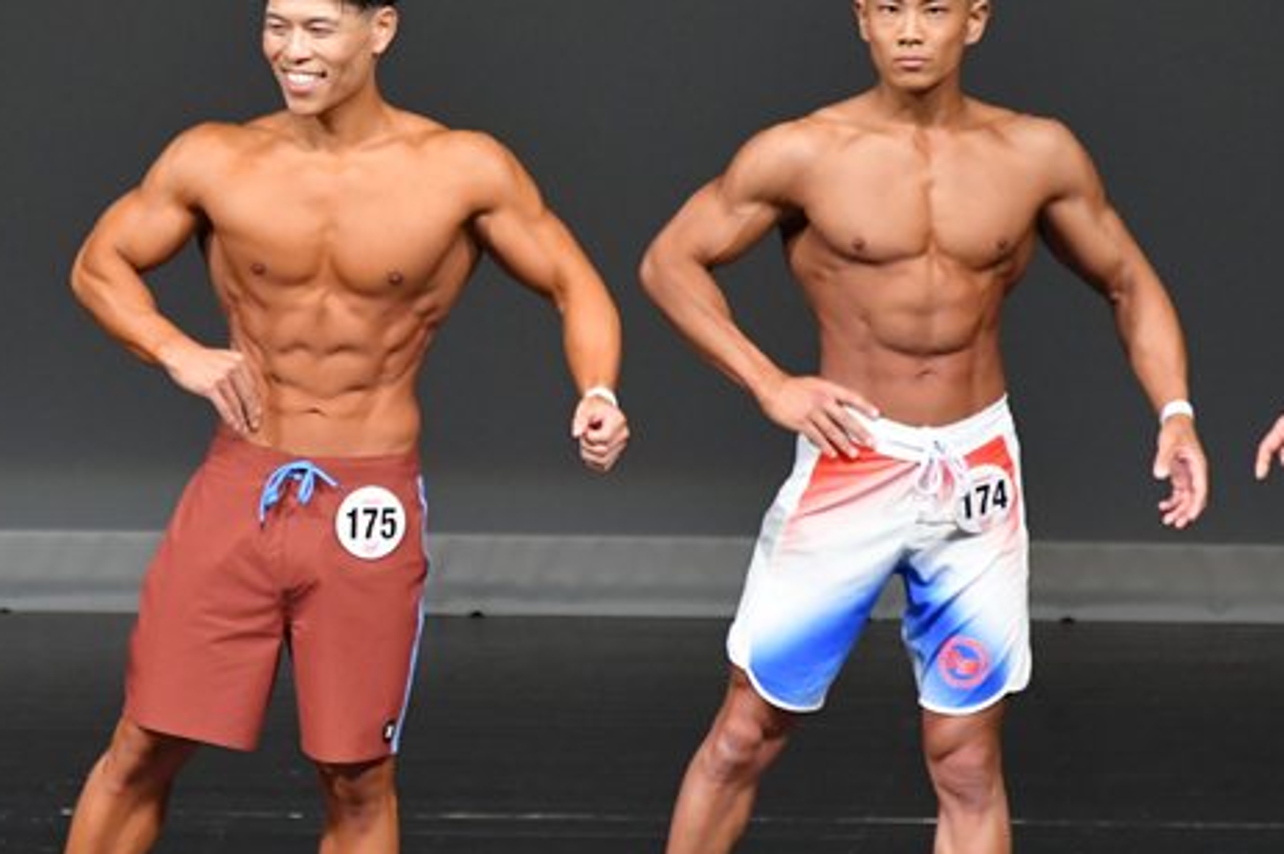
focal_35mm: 578
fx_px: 20600
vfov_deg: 2.4
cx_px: 415
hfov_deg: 3.6
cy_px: 491
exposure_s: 1/400
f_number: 5.6
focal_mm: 230
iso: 4000
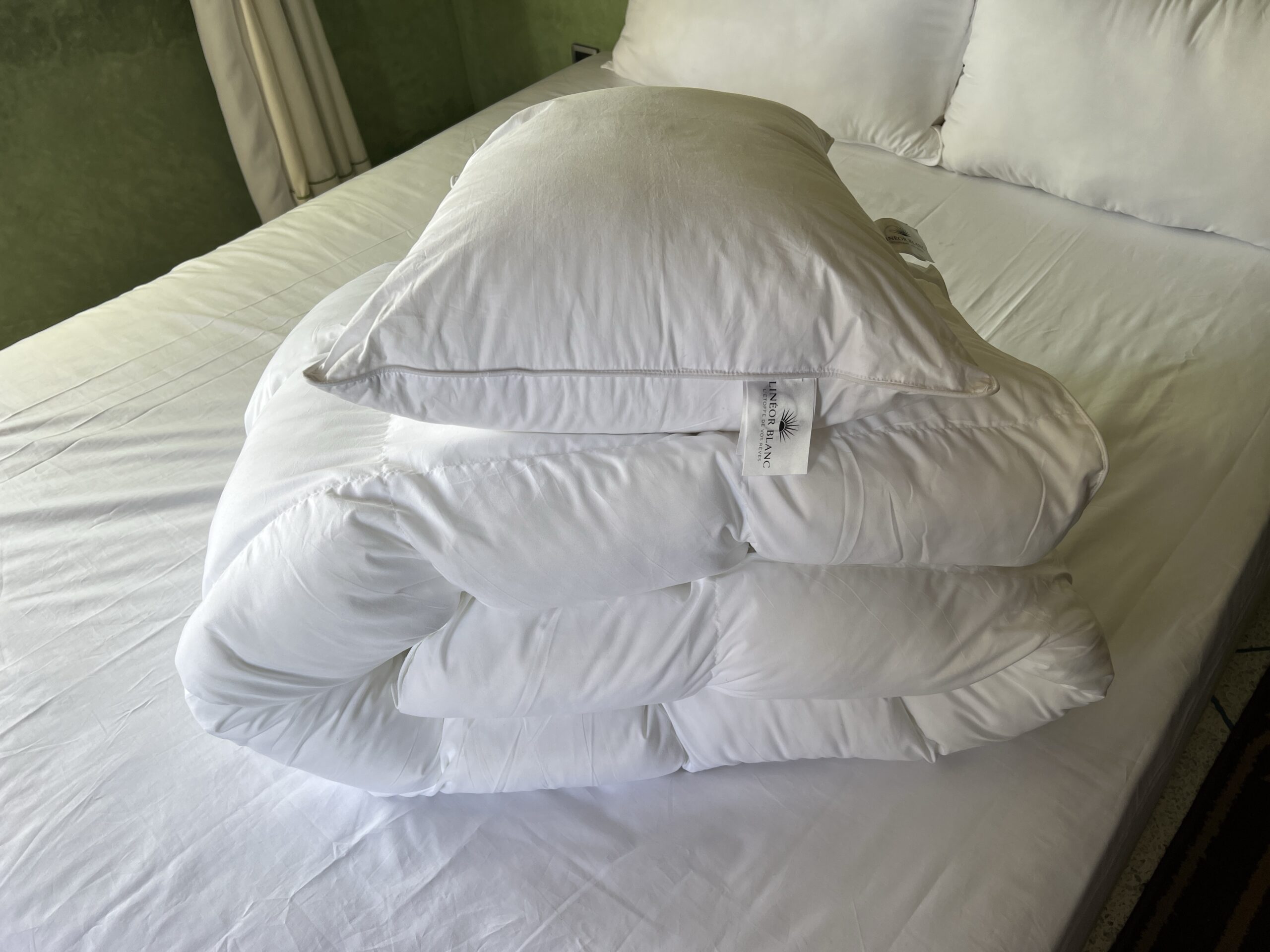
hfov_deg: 67.3
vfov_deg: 53.1
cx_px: 635
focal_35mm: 26
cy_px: 476
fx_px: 954
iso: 32
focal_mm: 5.7
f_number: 1.5
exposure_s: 1/123
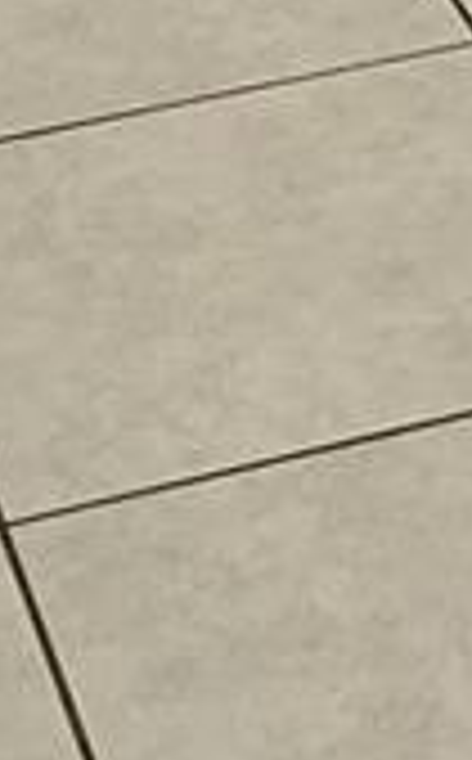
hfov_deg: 6.6
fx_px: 4051
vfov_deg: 9.9
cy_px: -818
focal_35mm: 196
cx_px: 778
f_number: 2.4
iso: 250
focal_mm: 4.3
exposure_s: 1/120
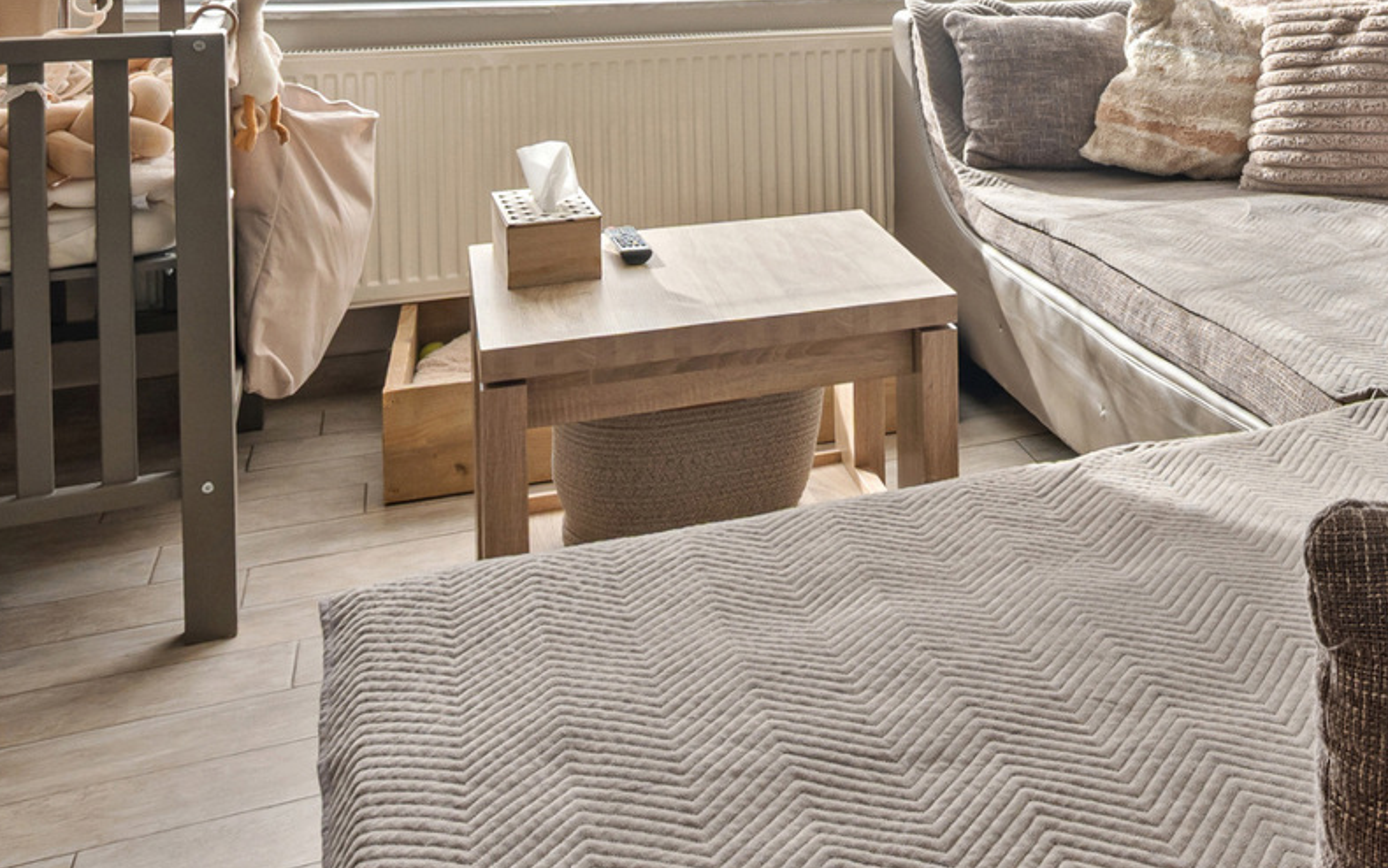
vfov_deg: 28.4
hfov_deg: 42.9
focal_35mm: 39
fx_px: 1475
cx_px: 1407
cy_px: -179
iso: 400
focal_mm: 14
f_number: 11
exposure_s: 1/13
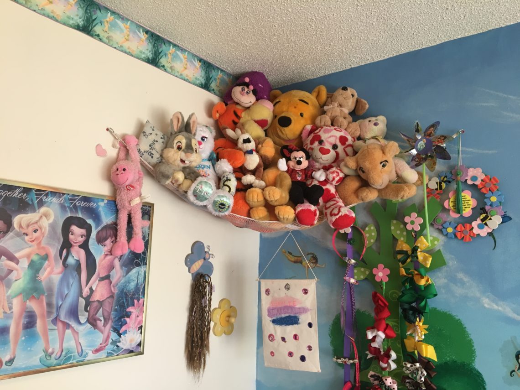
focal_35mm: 29
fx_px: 436
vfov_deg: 48.2
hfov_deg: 61.7
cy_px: 195
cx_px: 260
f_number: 2.2
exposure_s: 1/30
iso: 80
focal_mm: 4.15
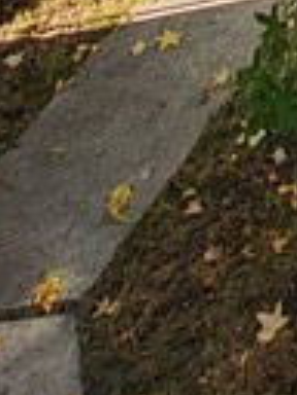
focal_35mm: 104
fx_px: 1190
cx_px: 761
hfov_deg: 11.3
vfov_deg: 12.6
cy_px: -660
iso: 32
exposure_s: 1/352
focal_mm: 1.74
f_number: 2.2
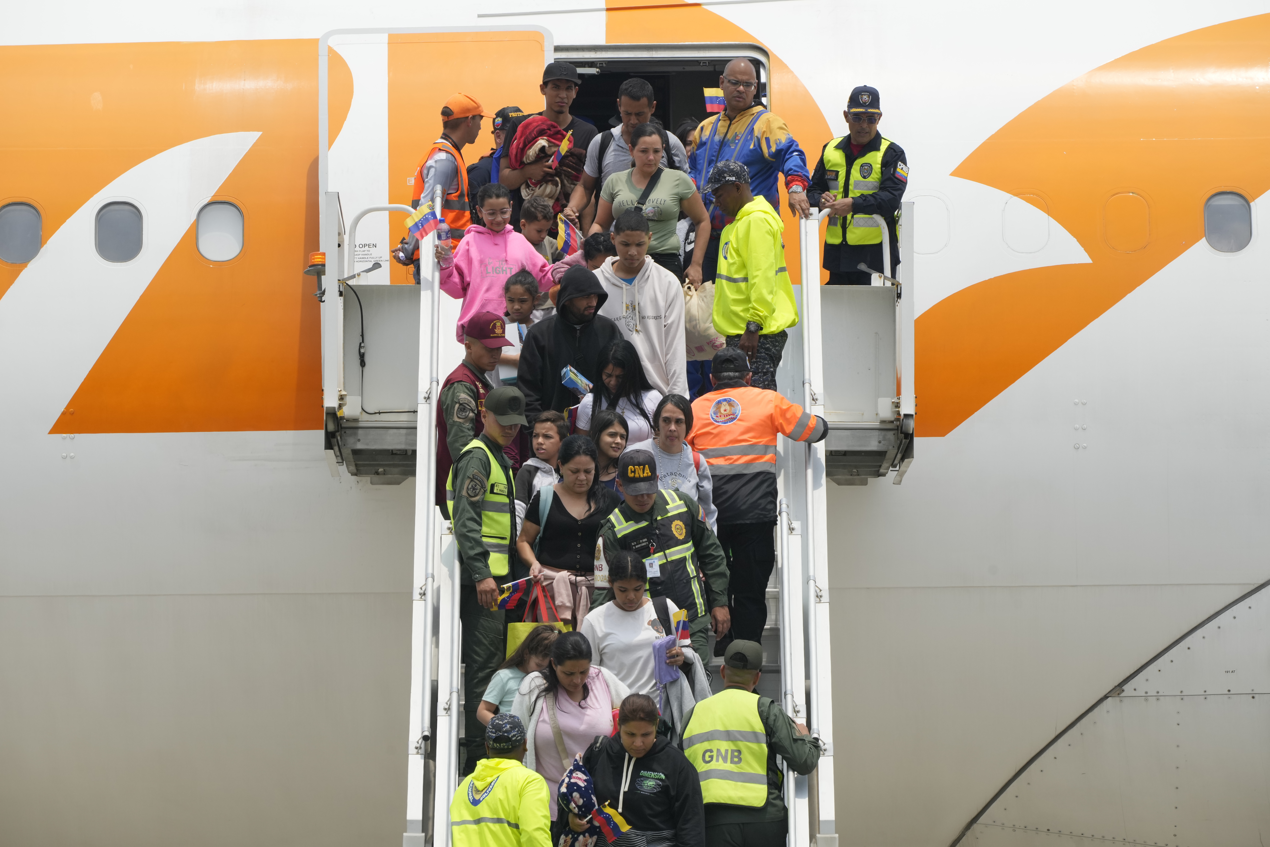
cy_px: 424
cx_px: 635
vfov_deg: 4.7
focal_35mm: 294
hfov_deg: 7.0
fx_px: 10371
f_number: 13
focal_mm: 294
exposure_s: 1/800
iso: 500
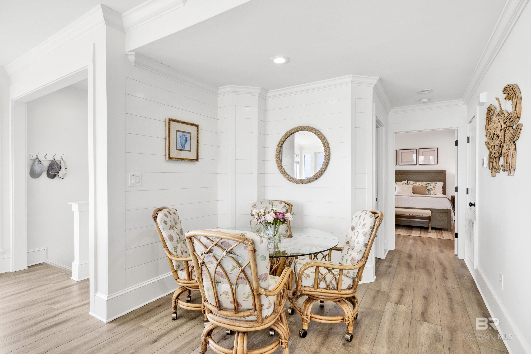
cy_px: 177
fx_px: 265
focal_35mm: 18
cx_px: 266
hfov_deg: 90.0
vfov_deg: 67.4
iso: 400
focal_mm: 18
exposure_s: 1/30
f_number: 11
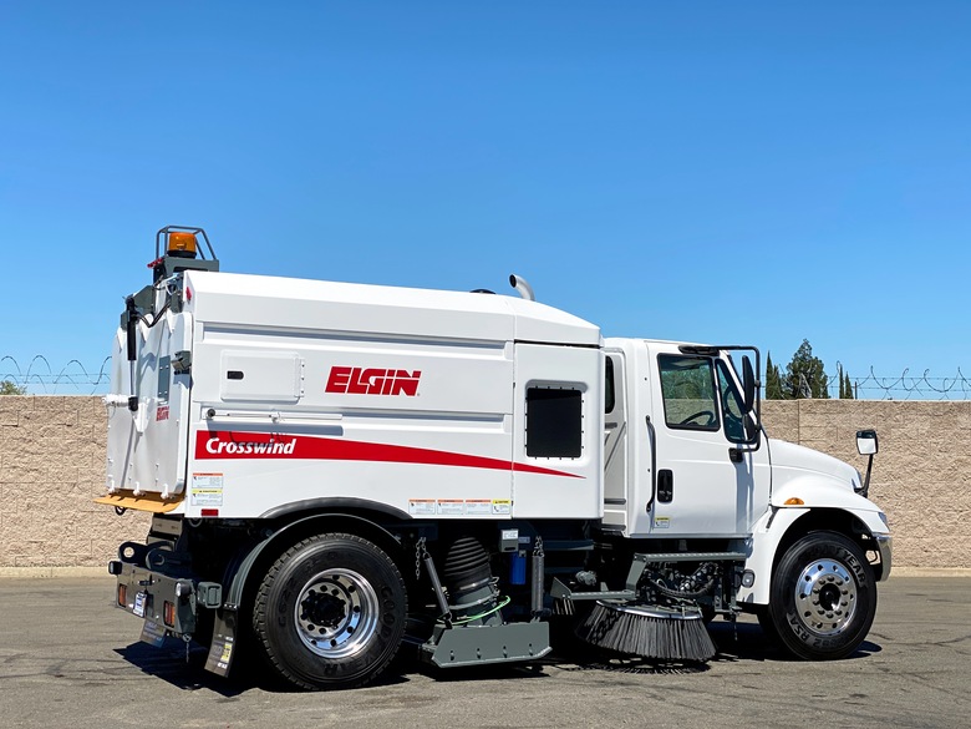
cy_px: 364
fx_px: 1459
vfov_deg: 28.0
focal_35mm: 52
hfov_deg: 36.8
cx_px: 486
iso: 20
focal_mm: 6
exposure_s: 1/2283
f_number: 2
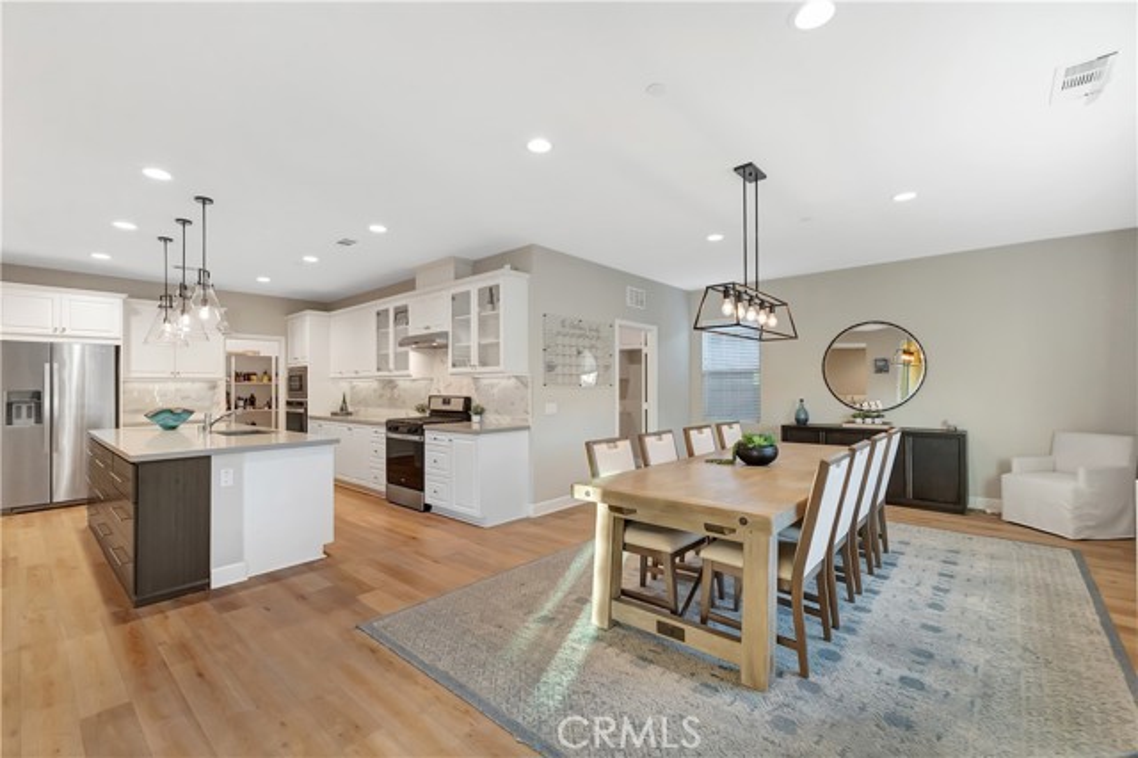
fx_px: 474
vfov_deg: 77.3
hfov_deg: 100.4
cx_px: 569
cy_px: 379
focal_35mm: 15
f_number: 2.8
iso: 800
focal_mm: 10
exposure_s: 1/320
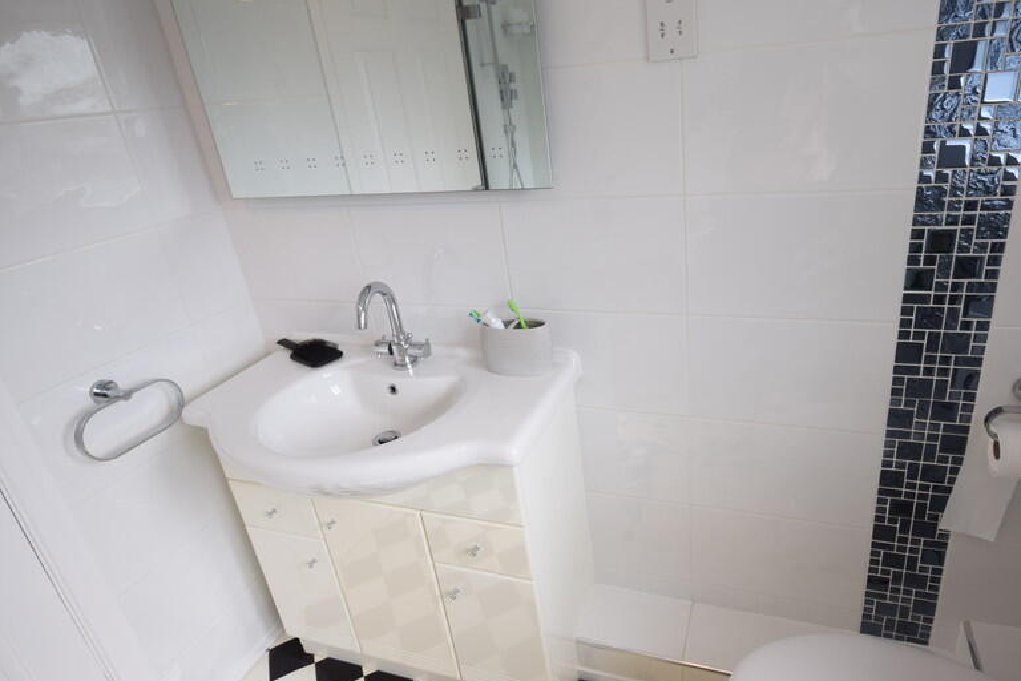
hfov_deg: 83.6
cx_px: 573
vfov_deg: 61.9
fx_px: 567
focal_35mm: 20
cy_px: 325
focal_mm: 10
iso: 400
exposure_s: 1/160
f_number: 6.3
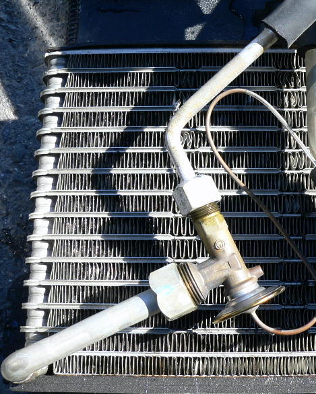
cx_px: 259
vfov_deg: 38.8
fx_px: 561
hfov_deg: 30.6
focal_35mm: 48
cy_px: 193
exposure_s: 1/160
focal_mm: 6
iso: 80
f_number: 4
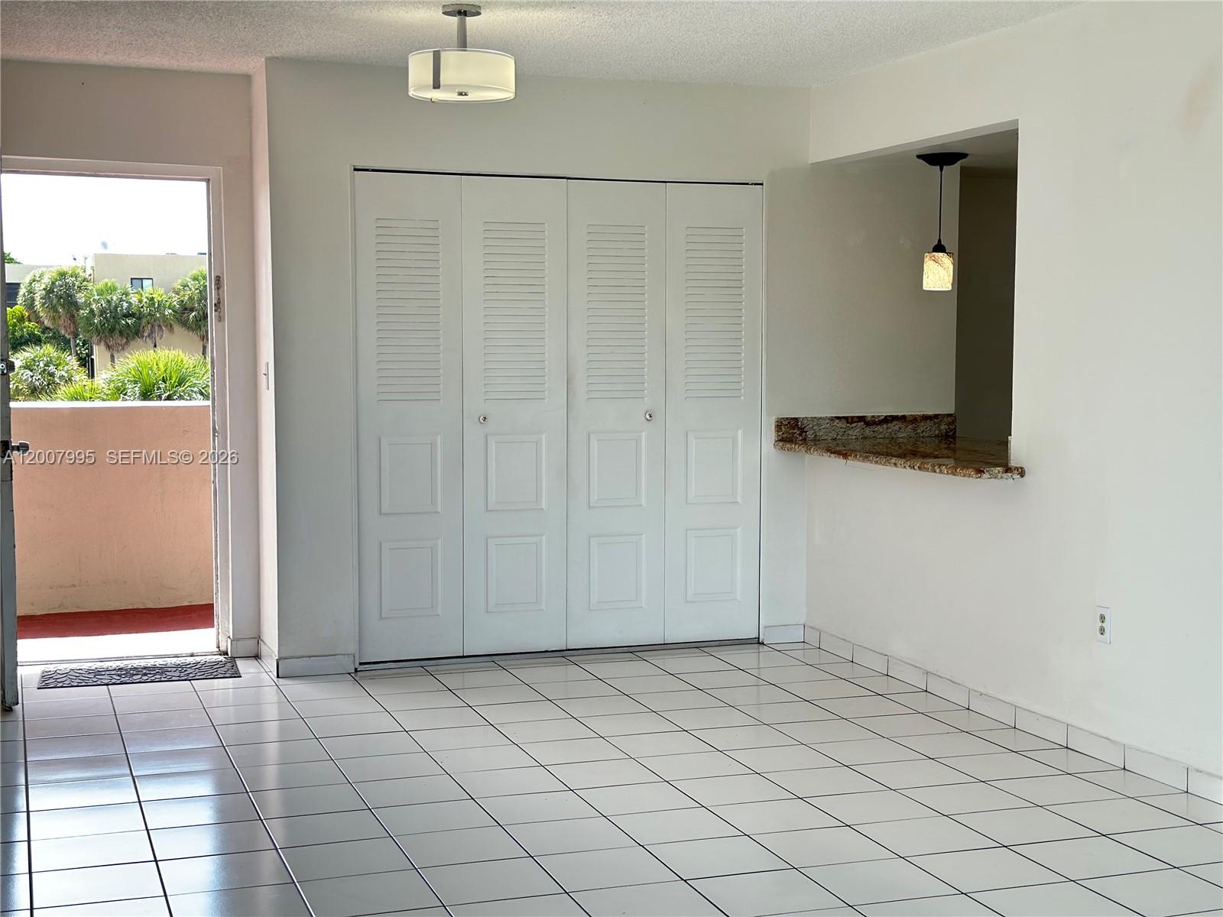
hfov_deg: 39.7
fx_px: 1696
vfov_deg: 30.3
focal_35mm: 48
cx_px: 612
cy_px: 458
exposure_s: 1/291
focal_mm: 6.86
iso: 80
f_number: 1.78
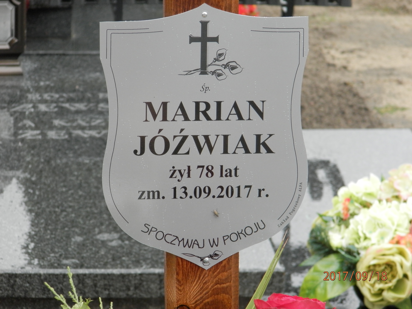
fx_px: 2142
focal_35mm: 180
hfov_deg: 11.0
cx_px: 206
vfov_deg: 8.2
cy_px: 154
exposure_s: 1/80
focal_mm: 32.1
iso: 200
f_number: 5.1
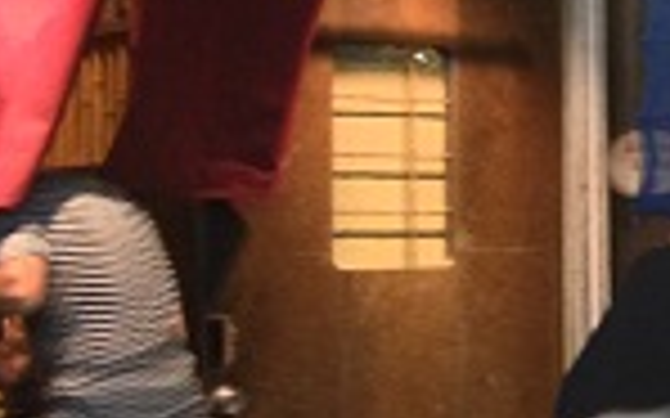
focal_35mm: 115
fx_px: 2099
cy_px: 148
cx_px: 998
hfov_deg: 16.5
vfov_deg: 11.4
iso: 400
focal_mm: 4.12
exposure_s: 1/17
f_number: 2.4
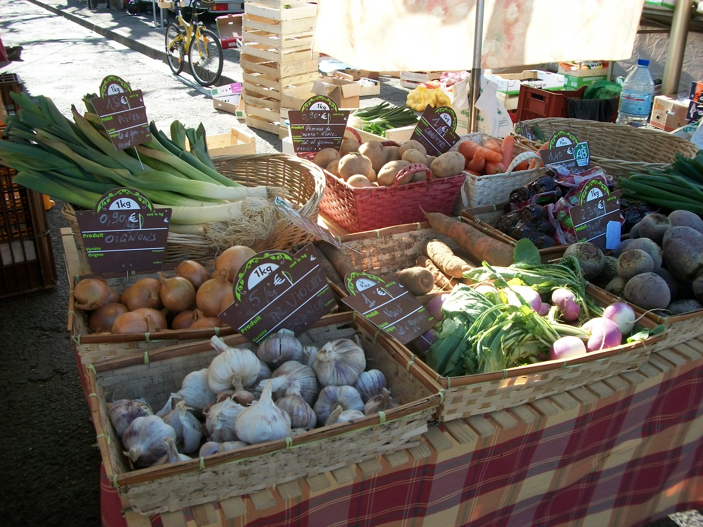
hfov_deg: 56.8
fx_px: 650
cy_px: 264
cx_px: 352
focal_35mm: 32
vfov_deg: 44.2
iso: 80
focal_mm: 5.7
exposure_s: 1/320
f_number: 2.9
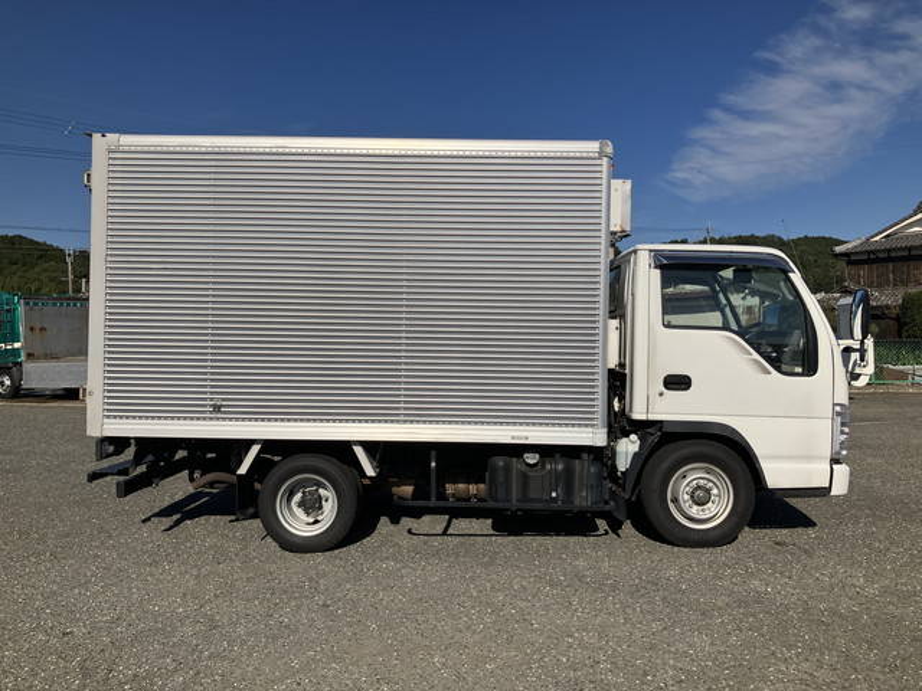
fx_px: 746
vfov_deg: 49.7
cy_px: 346
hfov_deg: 63.4
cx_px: 461
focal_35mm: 28
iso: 32
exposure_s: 1/6098
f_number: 1.8
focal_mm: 3.99
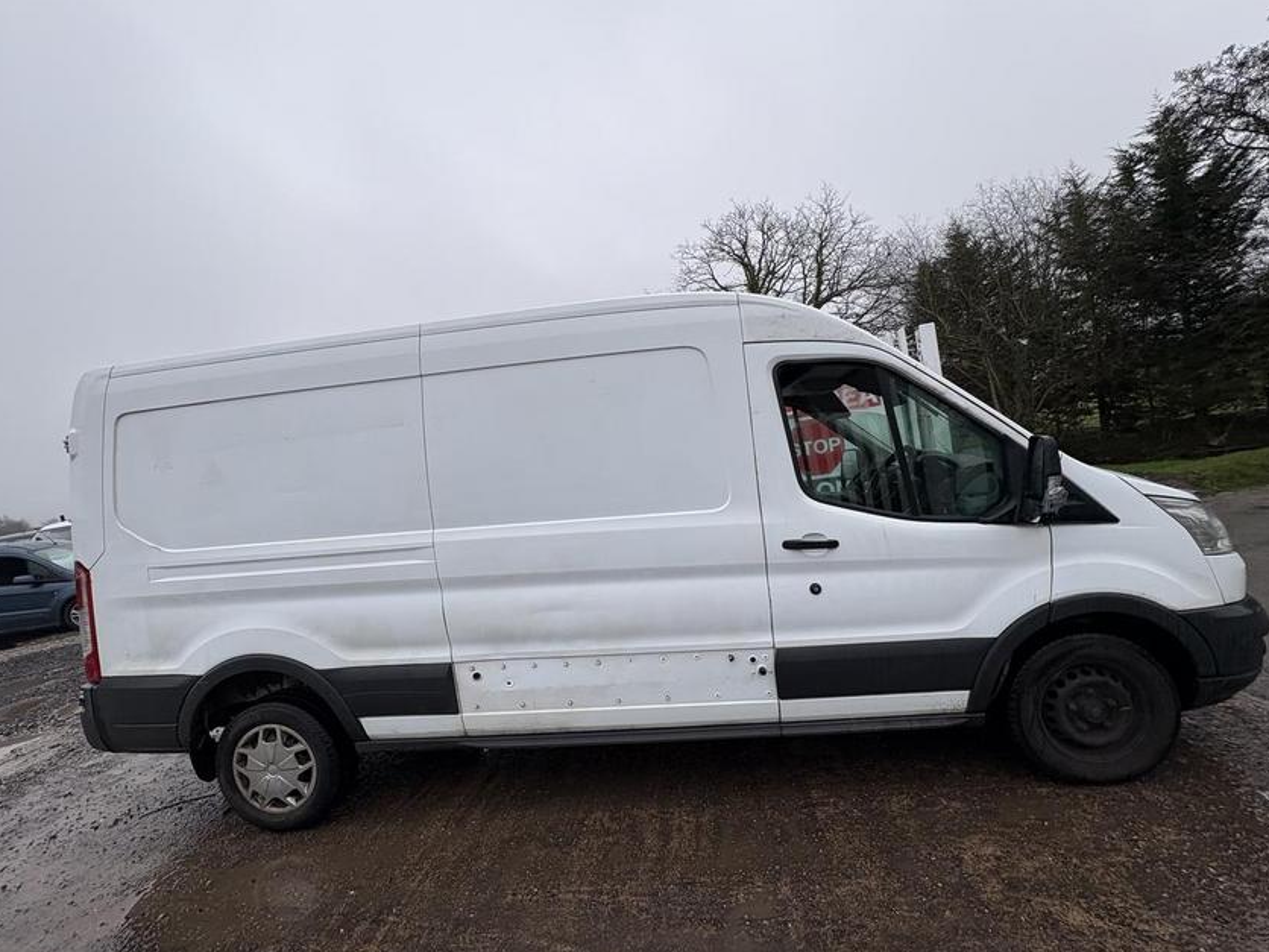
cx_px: 622
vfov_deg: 81.7
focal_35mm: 15
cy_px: 480
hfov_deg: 98.2
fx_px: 550
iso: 40
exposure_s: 1/373
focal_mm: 2.22
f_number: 2.2
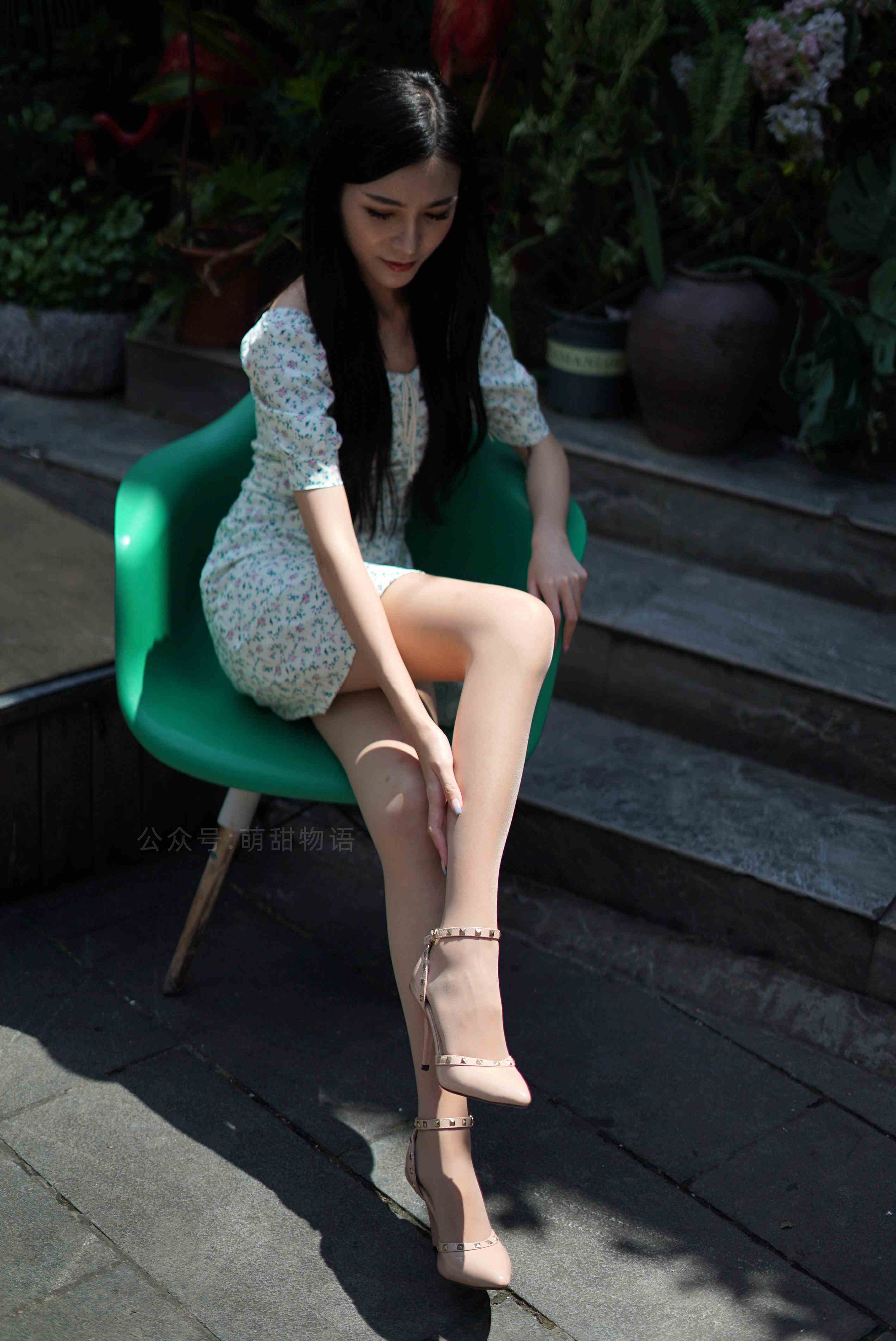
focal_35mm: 50
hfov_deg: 27.0
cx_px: 448
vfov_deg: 39.6
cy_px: 670
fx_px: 1864
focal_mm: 50
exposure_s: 1/5000
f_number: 1.8
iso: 100
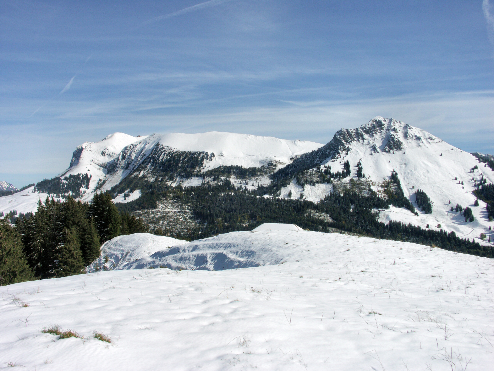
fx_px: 457
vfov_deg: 44.2
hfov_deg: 56.8
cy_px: 186
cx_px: 247
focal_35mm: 32
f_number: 6.3
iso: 64
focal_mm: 8.24
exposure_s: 1/1000
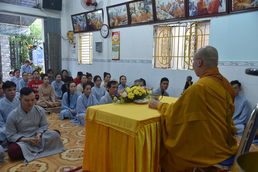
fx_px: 229
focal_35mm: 32
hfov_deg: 58.7
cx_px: 129
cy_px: 86
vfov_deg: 41.2
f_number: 4
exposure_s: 1/60
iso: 400
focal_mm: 32
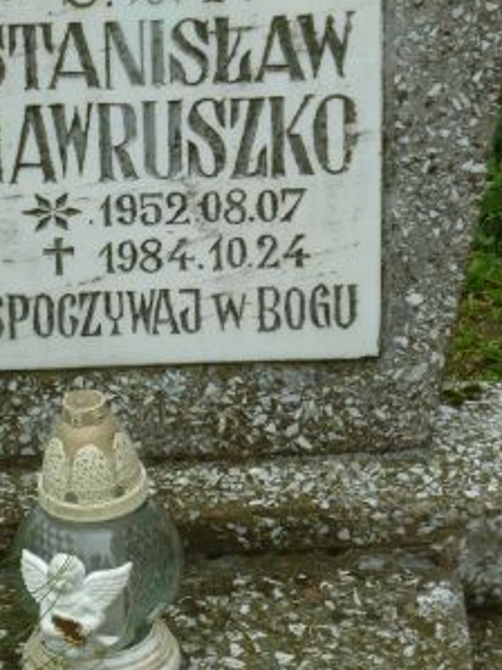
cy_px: 173
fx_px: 3696
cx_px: 137
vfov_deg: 10.3
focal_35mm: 191
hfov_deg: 7.8
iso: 160
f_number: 4.4
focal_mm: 19.5
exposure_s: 1/160
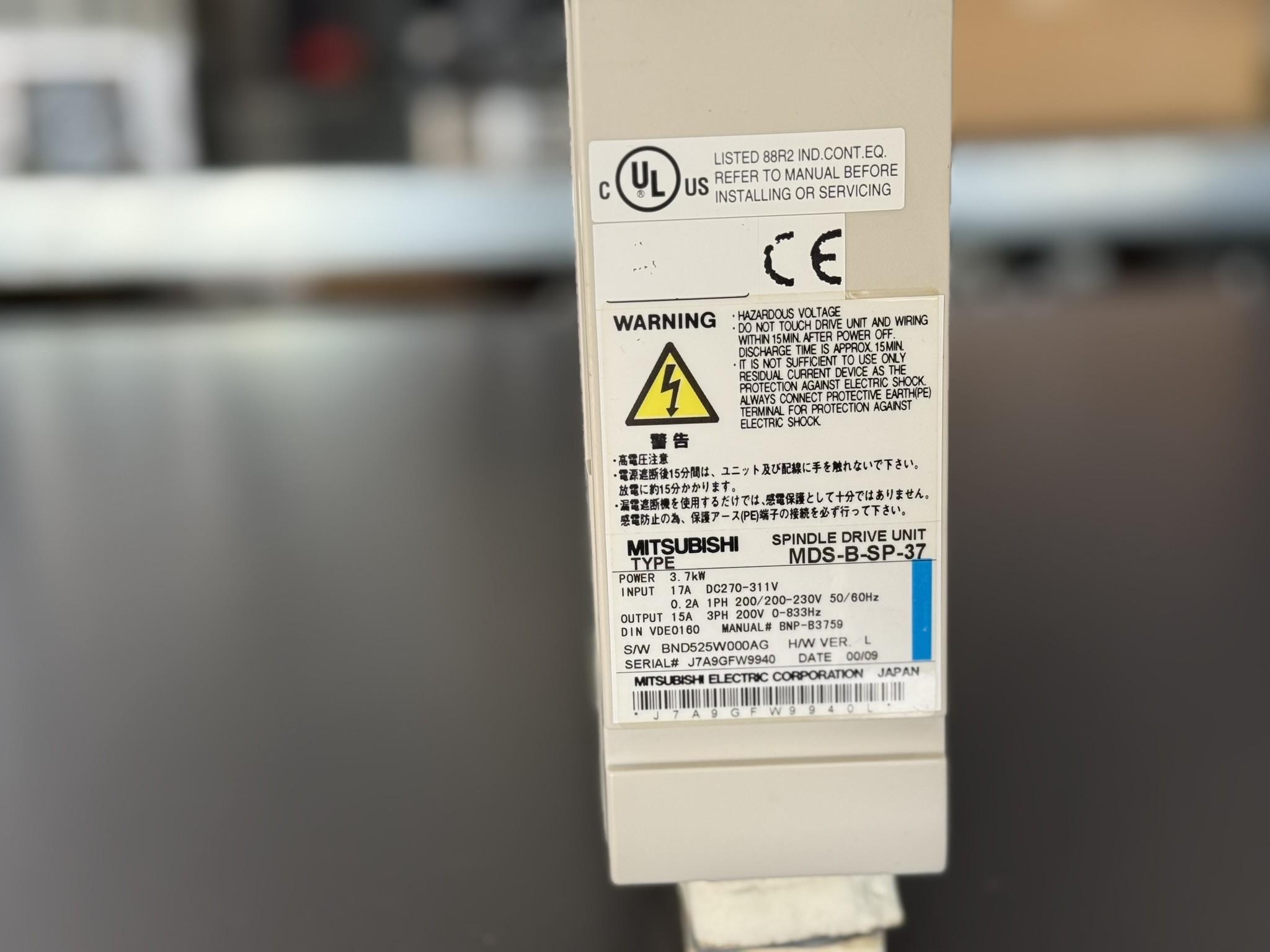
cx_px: 635
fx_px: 1761
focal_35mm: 48
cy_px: 476
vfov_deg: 30.3
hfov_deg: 39.7
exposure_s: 1/130
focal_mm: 6.76
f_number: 1.78
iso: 50
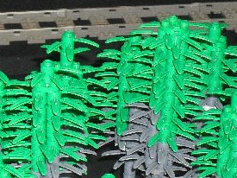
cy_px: 182
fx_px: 1314
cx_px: 74
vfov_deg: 7.7
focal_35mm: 192
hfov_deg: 10.3
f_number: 4.6
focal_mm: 11.7
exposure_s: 1/60
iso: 200
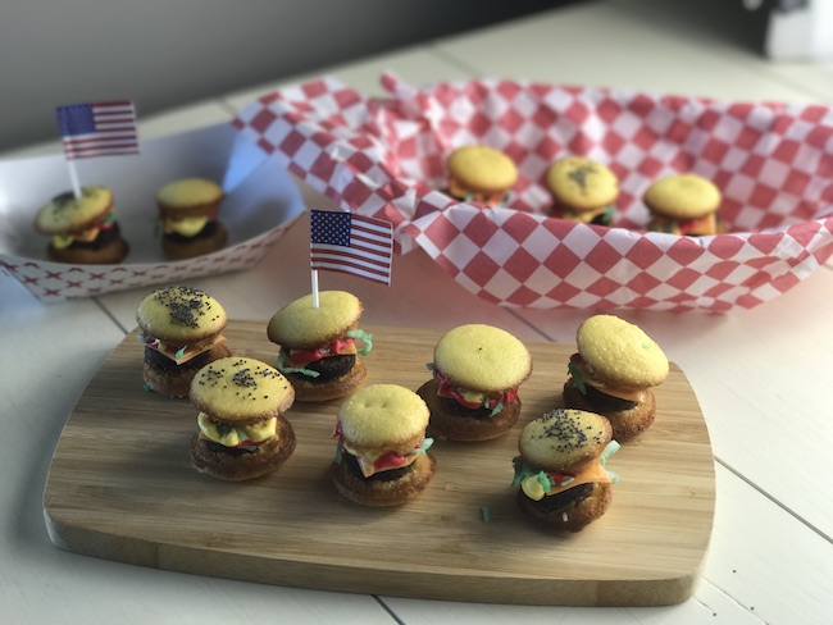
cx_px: 416
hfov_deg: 33.8
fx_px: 1372
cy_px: 312
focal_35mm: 57
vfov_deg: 25.7
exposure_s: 1/60
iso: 50
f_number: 2.8
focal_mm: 6.6
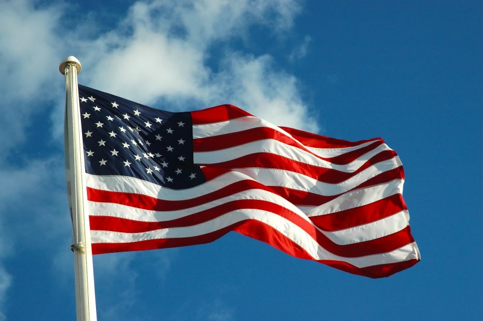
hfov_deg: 20.9
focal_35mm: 98
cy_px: 160
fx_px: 1307
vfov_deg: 14.0
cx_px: 242
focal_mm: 65
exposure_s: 1/750
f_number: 13
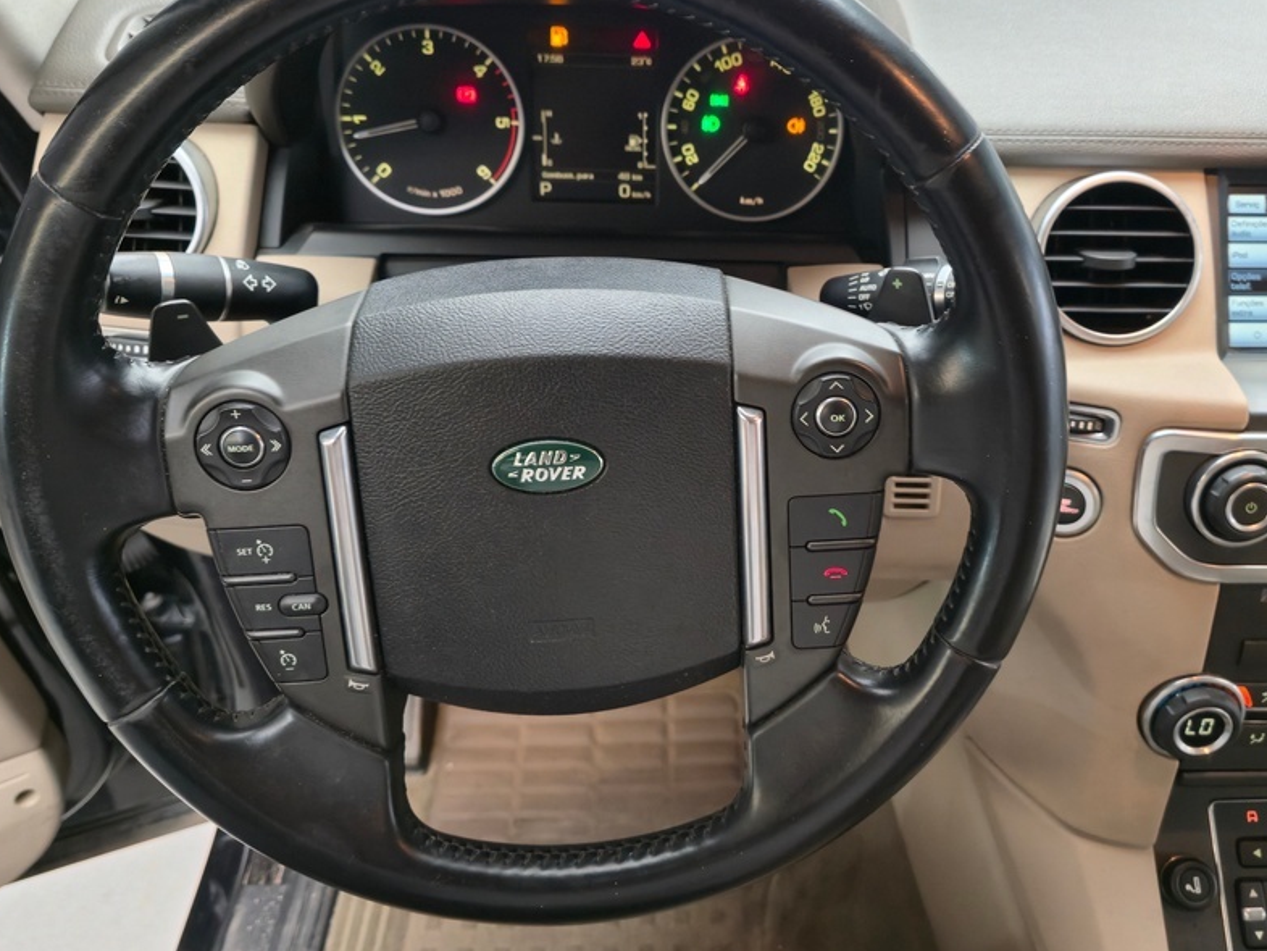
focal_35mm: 30
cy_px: 425
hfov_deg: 59.7
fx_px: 1098
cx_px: 725
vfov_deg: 46.7
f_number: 1.7
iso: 320
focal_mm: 6.3
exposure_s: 1/41.6
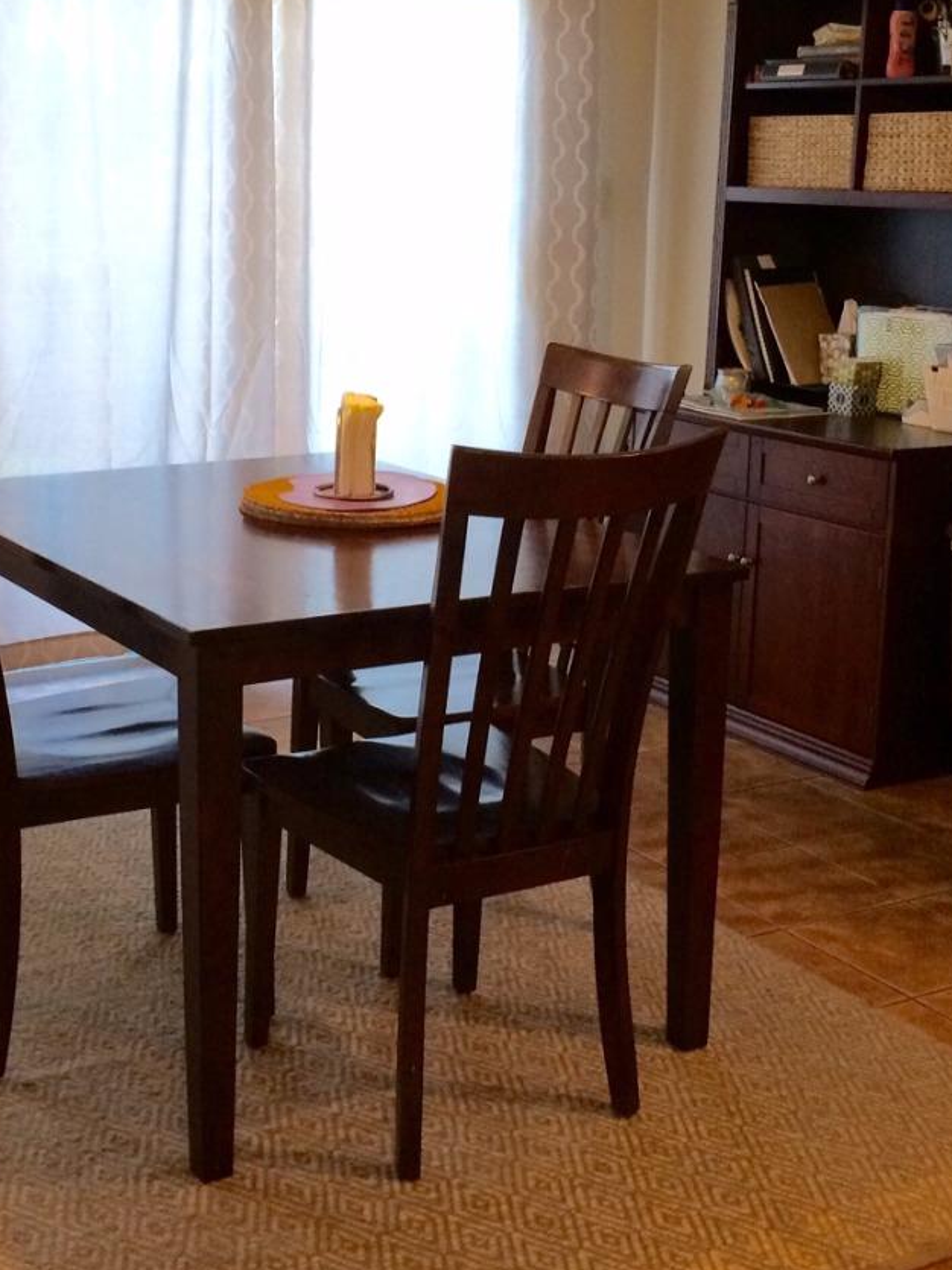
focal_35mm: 50
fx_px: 1834
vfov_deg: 37.9
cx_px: 365
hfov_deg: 29.0
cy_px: 467
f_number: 2.2
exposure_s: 1/30
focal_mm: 4.15
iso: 125
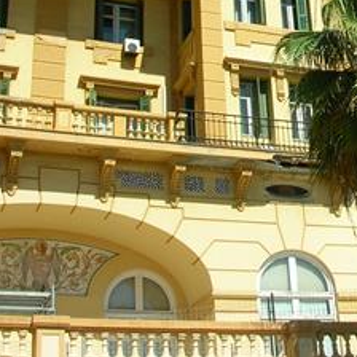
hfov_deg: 21.2
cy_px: 18
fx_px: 922
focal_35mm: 79
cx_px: 347
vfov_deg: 21.3
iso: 50
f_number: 5.6
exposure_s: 1/310
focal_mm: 5.8
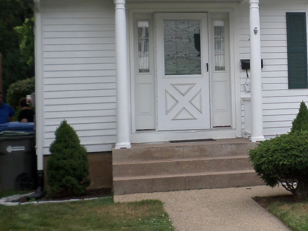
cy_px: 62
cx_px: 280
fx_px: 667
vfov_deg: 19.5
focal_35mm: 75
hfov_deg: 25.2
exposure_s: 1/250
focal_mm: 4.5
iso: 80
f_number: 2.5
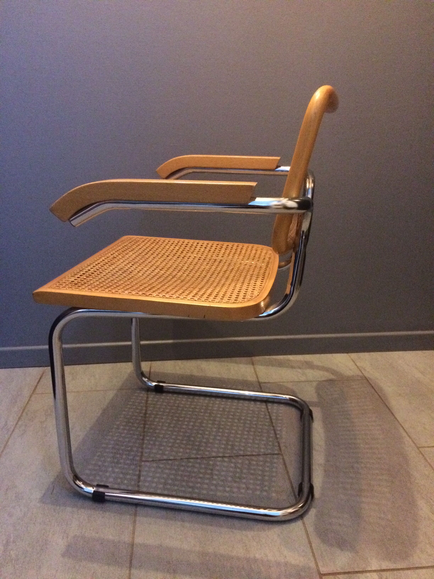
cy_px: 290
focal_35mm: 29
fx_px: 485
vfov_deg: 61.7
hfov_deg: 48.2
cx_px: 217
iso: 500
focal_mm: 4.15
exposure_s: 1/17
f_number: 2.2
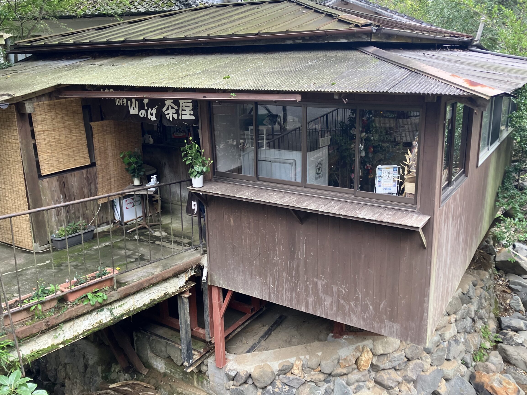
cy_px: 186
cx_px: 278
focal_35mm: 31
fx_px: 472
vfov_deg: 45.4
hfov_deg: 58.3
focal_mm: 3.99
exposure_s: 1/121
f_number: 1.8
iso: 50
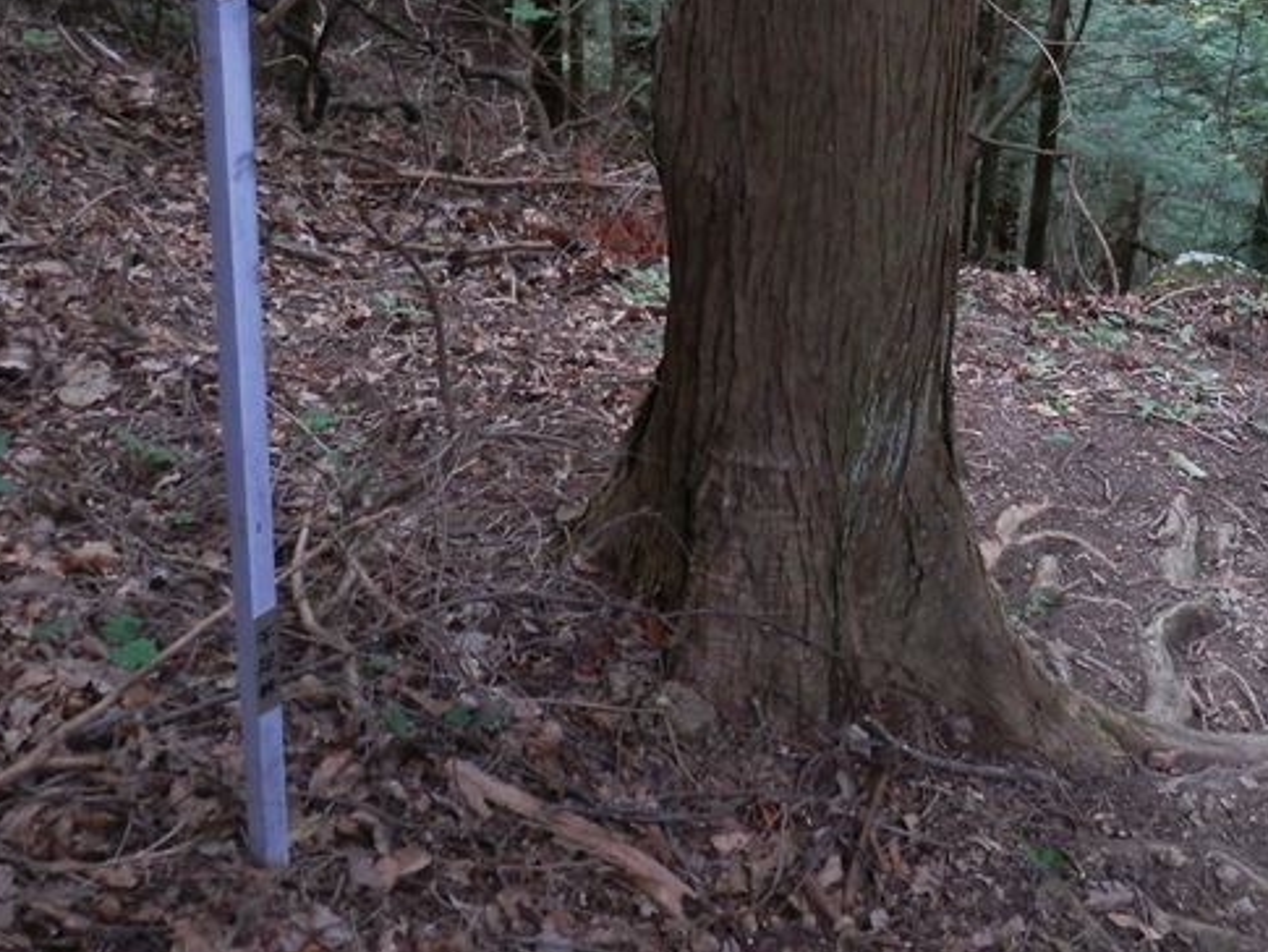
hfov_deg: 29.2
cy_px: 188
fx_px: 2418
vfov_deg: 22.0
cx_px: 818
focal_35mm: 66
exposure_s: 1/25
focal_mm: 7.3
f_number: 3.7
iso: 200
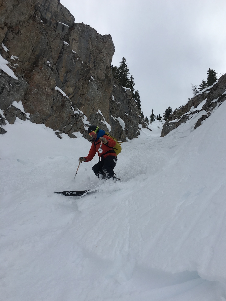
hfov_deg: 45.4
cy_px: 154
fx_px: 270
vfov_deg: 58.3
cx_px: 120
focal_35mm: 31
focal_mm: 4.15
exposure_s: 1/4808
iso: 25
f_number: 2.2
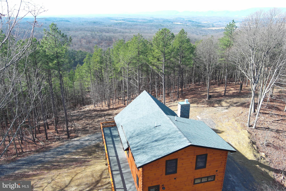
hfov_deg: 63.7
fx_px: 230
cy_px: 96
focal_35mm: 29
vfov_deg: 45.0
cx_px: 143
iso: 100
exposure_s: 1/298
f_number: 2.8
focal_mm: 10.57
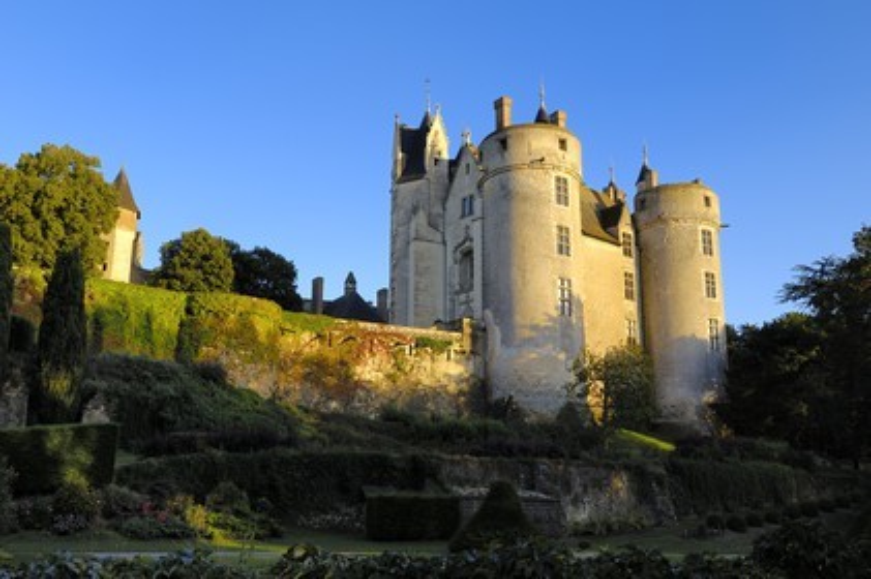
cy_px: 290
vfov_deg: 36.8
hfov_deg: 53.2
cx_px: 436
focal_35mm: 36
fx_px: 870
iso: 100
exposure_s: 1/80
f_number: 5
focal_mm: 24
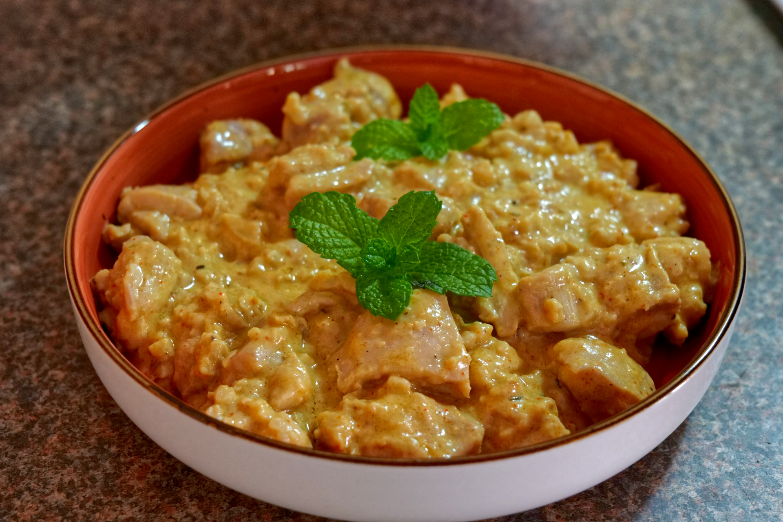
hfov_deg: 33.4
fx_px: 1305
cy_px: 261
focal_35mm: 60
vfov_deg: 22.6
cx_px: 392
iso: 5000
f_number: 7.1
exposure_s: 1/80
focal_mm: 60
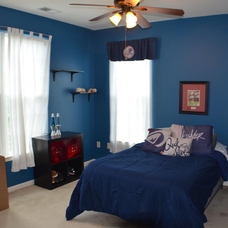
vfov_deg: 36.1
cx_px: 135
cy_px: 115
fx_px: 350
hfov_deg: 36.0
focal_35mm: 47
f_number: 4
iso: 400
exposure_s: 1/80
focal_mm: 24
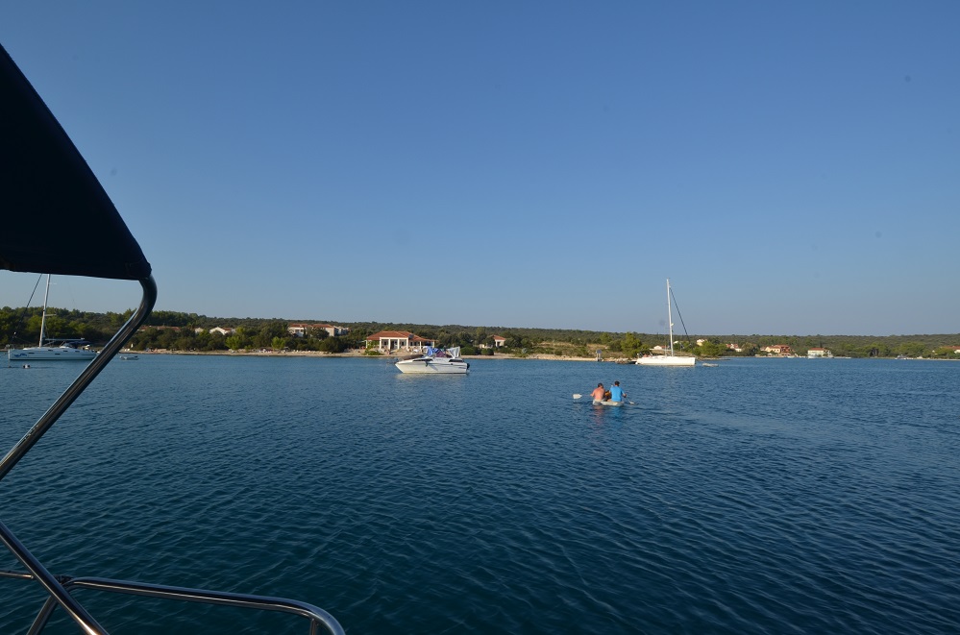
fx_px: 479
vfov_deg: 67.1
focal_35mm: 18
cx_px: 480
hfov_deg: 90.1
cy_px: 318
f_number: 16
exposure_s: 1/80
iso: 125
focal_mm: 12
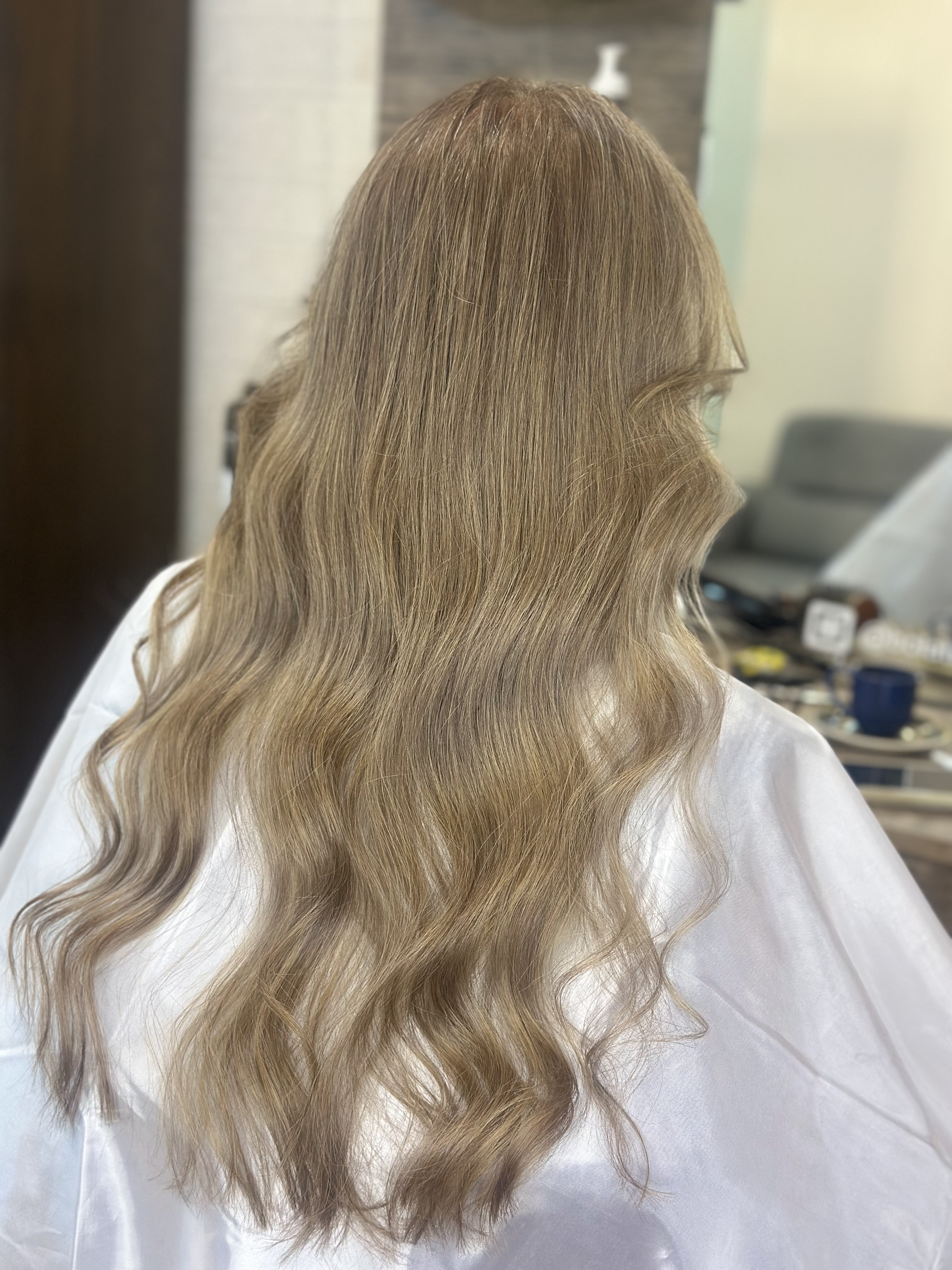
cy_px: 635
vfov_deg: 39.7
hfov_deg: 30.3
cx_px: 476
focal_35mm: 48
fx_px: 1760
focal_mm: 6.86
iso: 200
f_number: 1.78
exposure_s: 1/100
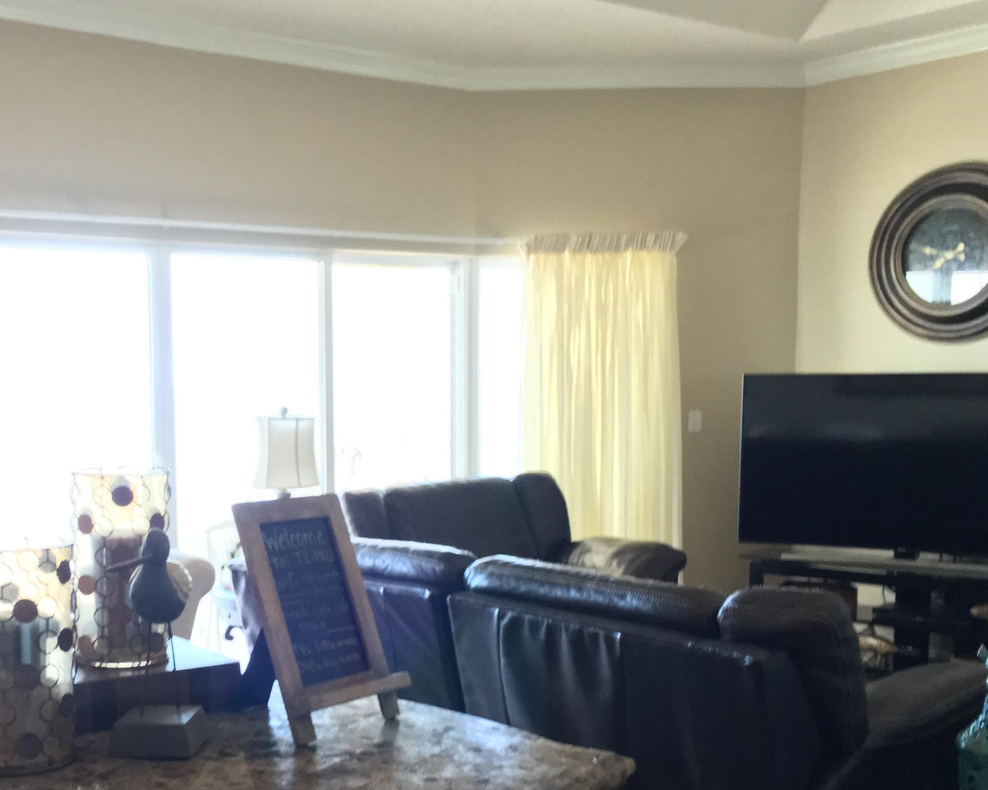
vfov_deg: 33.9
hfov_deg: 40.9
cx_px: 261
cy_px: 516
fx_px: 1287
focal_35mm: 44
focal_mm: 4.15
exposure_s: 1/20
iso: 200
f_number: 2.2
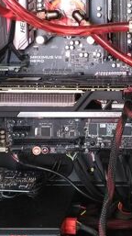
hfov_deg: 15.6
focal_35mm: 76
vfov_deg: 27.5
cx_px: 130
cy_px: 62
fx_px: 474
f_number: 2
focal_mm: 2.96
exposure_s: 1/30
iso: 409
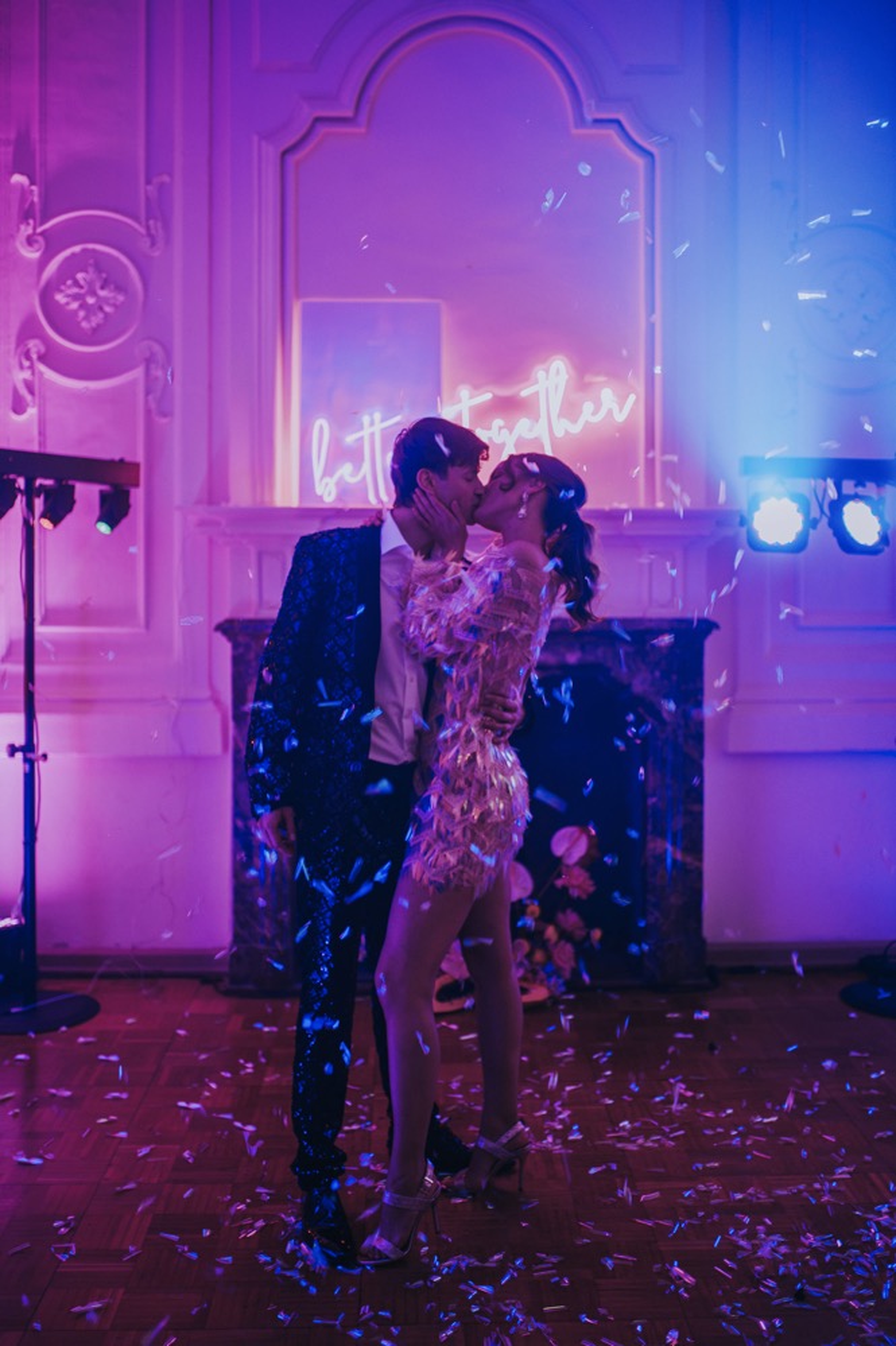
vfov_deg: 54.5
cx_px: 448
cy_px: 673
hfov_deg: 37.8
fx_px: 1308
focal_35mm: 35
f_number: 1.4
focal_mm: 35
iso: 400
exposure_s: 1/125
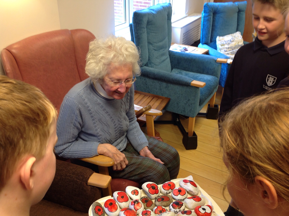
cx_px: 144
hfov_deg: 52.7
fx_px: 292
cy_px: 108
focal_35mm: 35
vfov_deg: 40.6
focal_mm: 4.28
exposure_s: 1/15
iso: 80
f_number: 2.4
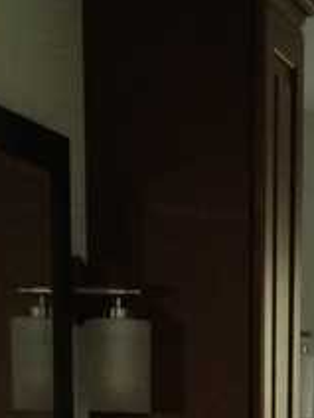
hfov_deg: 8.9
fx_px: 1996
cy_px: 779
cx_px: 367
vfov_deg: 11.1
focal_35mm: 165
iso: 125
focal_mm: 4.28
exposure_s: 1/20
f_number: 2.4
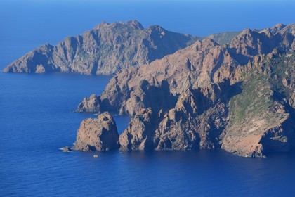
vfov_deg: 6.9
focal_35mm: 200
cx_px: 148
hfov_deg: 10.3
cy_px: 98
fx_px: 1639
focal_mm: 200
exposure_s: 1/1000
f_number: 9
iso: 400
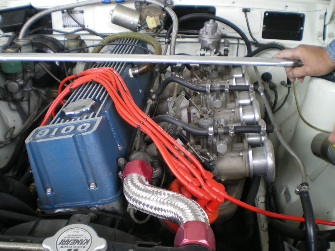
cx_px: 168
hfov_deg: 51.4
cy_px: 126
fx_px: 348
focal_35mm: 36
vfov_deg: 39.7
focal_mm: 6.3
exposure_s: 1/50
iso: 200
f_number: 3.1
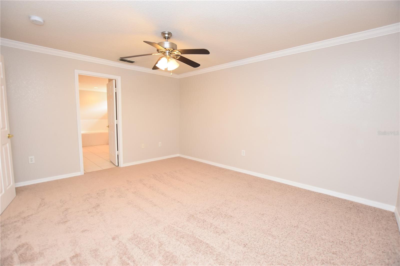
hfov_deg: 100.4
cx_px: 200
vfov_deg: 77.3
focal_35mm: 15
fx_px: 167
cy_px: 133
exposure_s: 1/60
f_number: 4
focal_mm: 10
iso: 640
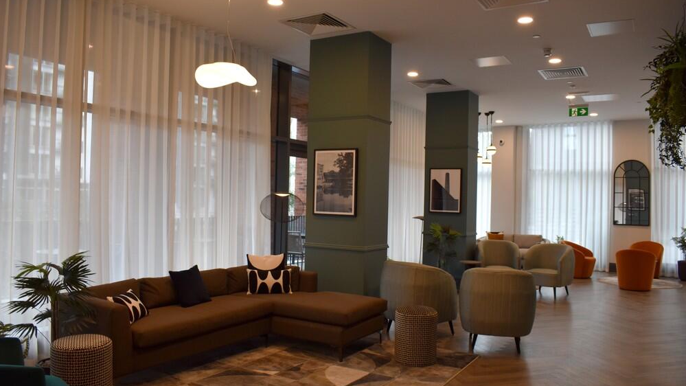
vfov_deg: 40.2
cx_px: 346
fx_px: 528
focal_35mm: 29
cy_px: 195
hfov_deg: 66.1
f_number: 5
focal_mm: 18
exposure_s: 1/100
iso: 400
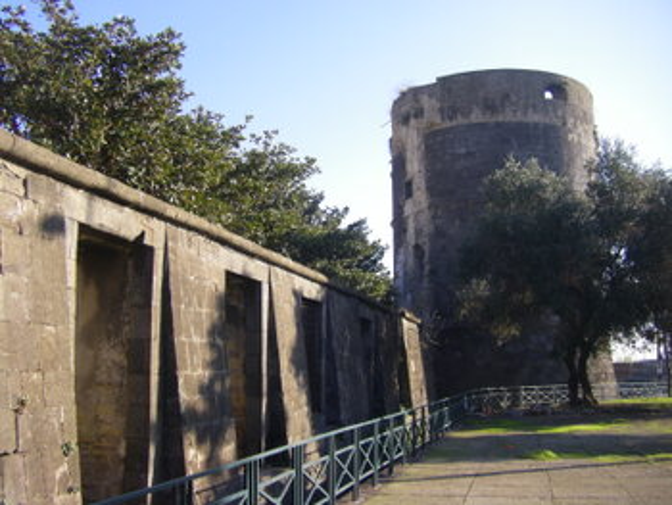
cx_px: 336
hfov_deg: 48.9
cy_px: 252
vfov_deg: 37.8
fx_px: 738
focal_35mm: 38
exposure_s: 1/200
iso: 64
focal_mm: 6.3
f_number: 3.5
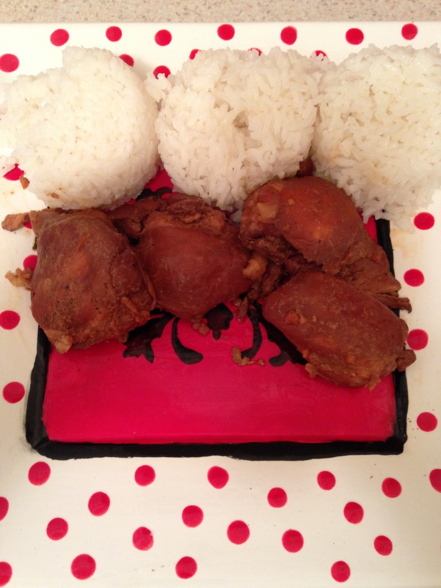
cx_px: 220
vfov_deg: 55.4
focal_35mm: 33
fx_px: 561
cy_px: 294
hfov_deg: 42.9
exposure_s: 1/20
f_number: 2.4
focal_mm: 4.12
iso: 250
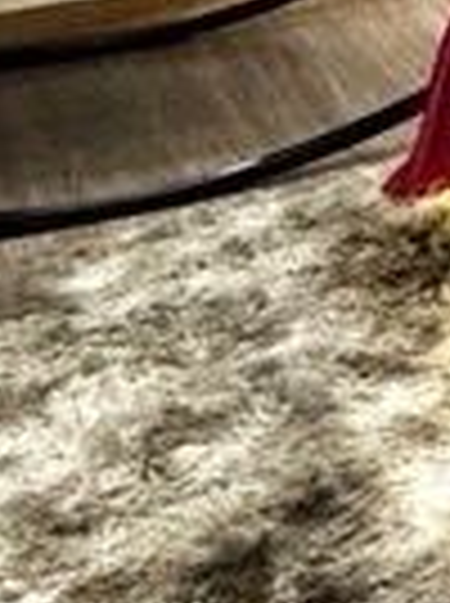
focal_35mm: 107
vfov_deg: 15.1
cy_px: -585
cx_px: 1246
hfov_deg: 10.6
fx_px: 1861
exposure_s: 1/100
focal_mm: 2.22
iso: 250
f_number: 2.2
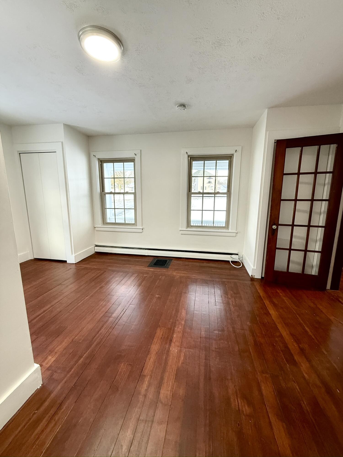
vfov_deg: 102.1
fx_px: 185
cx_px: 172
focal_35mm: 14
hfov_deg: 85.7
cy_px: 228
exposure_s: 1/60
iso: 400
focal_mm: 2.22
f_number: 2.2
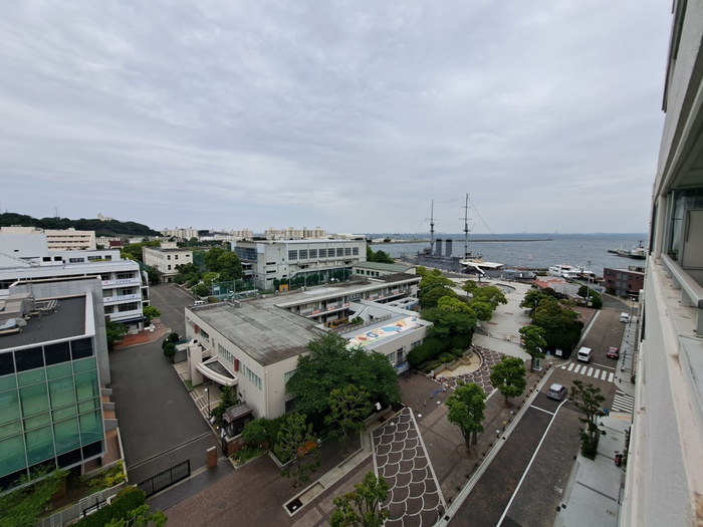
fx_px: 264
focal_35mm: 13
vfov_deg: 89.9
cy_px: 264
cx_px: 352
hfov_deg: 106.2
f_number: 2.2
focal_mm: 1.74
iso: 50
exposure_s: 1/1255
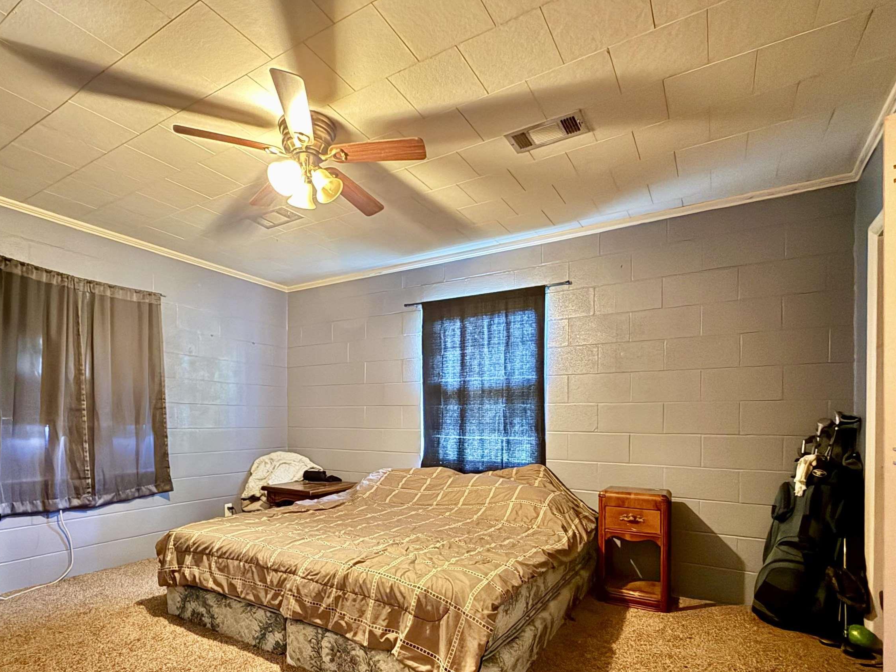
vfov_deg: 67.5
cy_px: 423
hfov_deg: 84.4
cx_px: 407
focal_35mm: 19
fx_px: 492
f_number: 2.2
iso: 1000
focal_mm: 2.22
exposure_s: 1/7
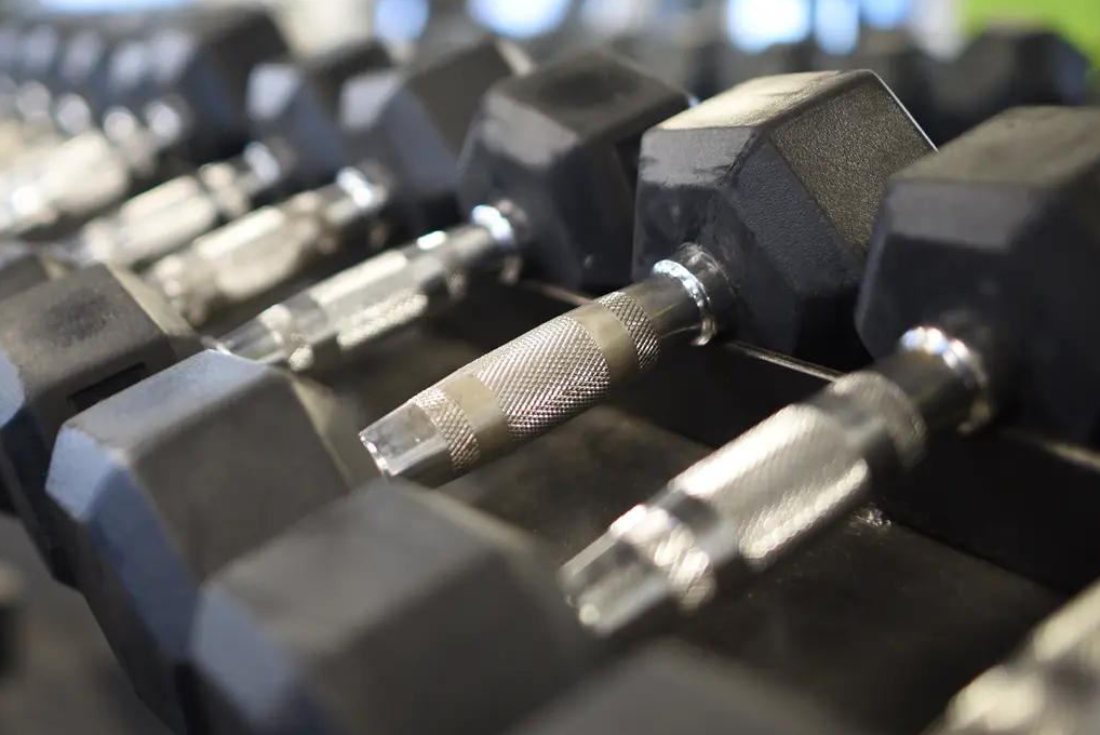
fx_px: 1345
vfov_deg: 30.5
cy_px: 310
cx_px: 256
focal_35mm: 44
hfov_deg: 42.9
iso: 1400
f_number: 2
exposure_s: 1/60
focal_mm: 28
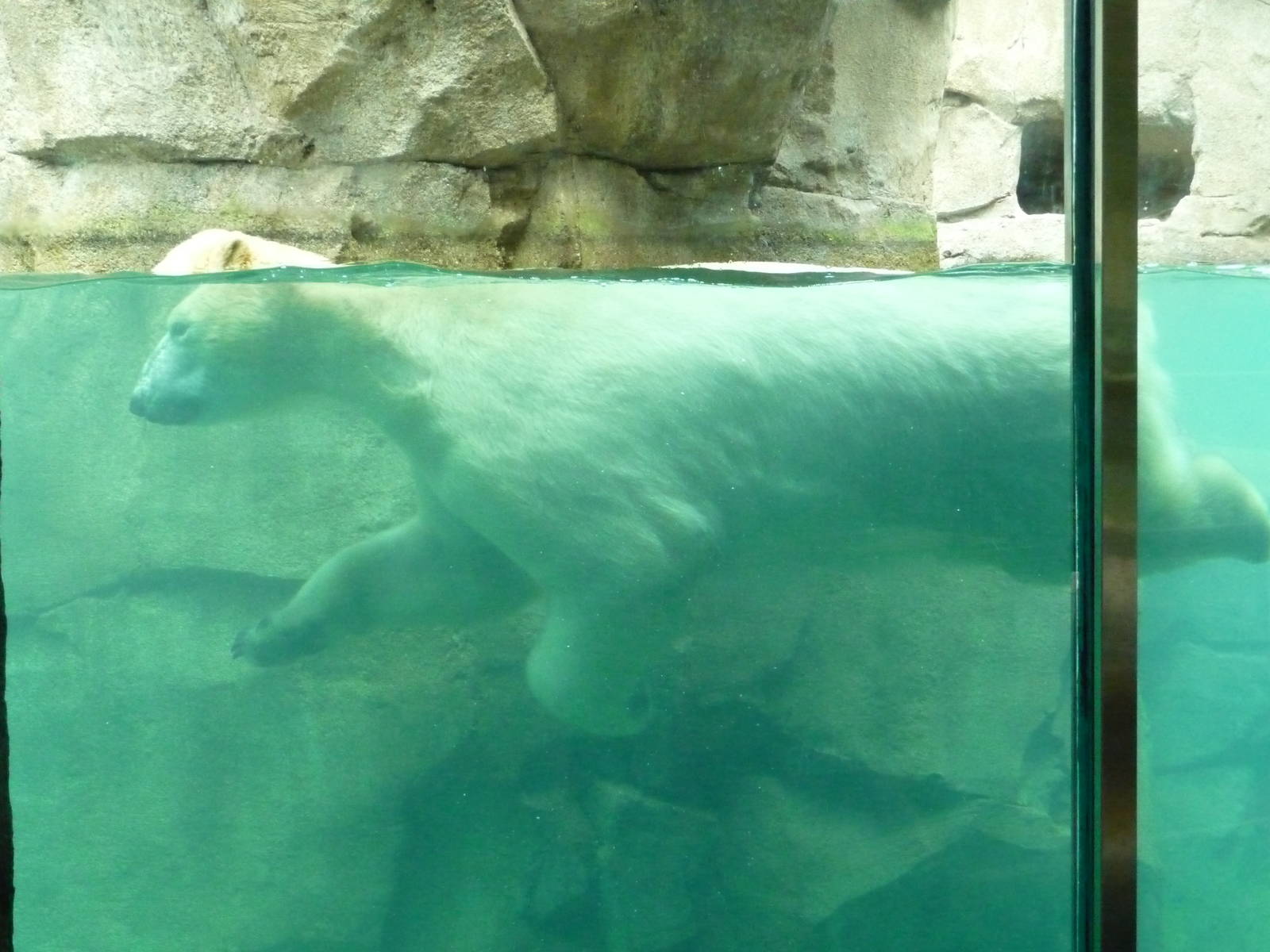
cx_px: 635
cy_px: 476
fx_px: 2458
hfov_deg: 29.0
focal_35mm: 67
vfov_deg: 21.9
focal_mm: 11.3
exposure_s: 1/125
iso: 800
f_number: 4.5
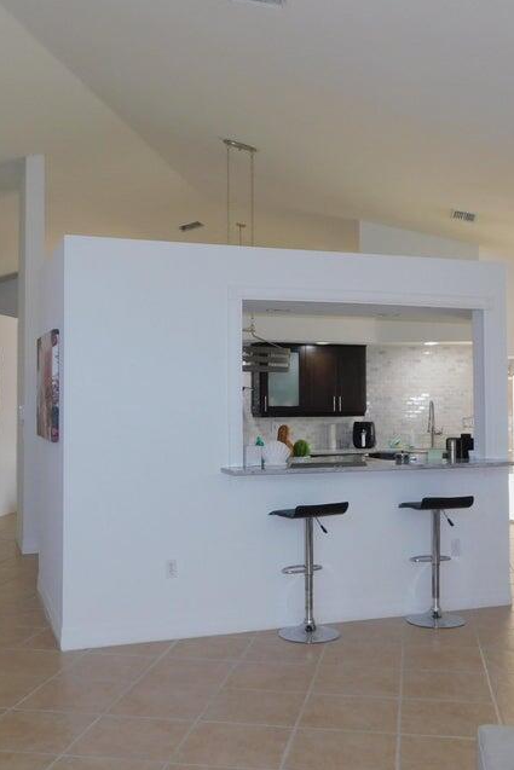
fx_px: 835
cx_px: 259
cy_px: 386
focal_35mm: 39
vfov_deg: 49.5
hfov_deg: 34.2
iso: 200
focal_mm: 4.9
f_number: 3.2
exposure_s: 1/30
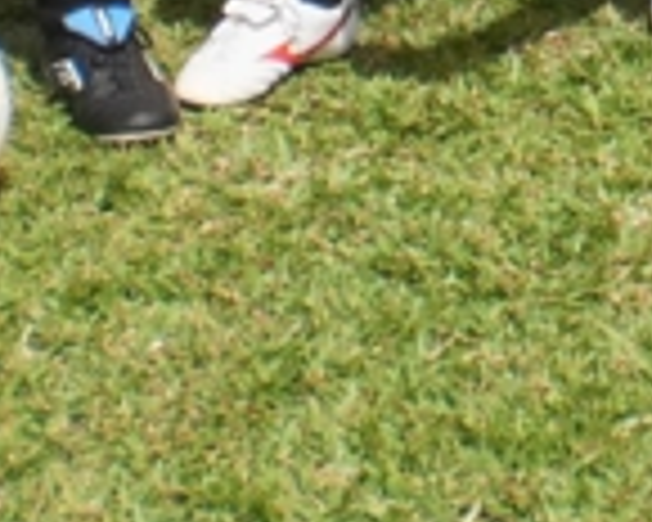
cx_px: 967
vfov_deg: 6.1
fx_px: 4786
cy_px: -558
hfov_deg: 7.7
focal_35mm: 248
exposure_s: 1/640
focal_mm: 6.3
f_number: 4.6
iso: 100
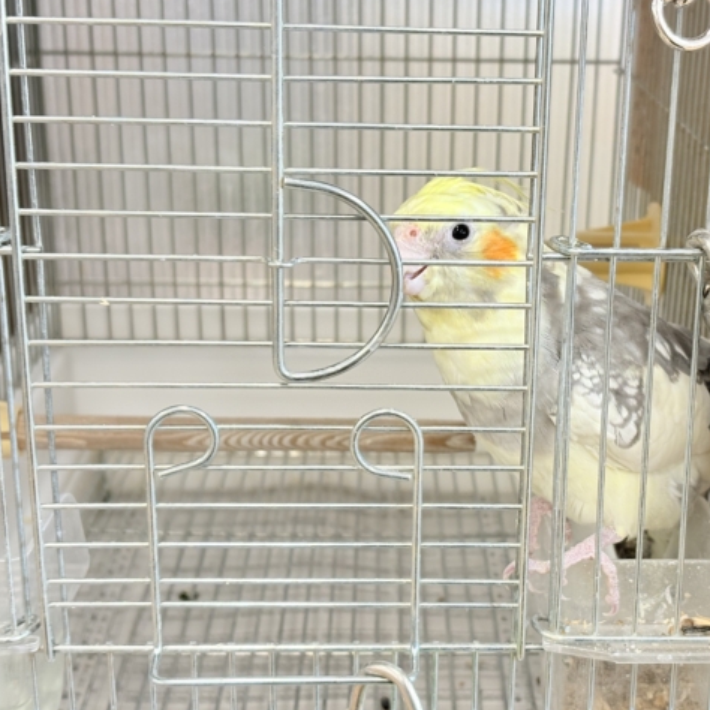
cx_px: 460
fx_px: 1439
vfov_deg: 27.7
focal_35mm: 62
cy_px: 355
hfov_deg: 27.6
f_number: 1.6
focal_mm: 5.96
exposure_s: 1/50
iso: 100
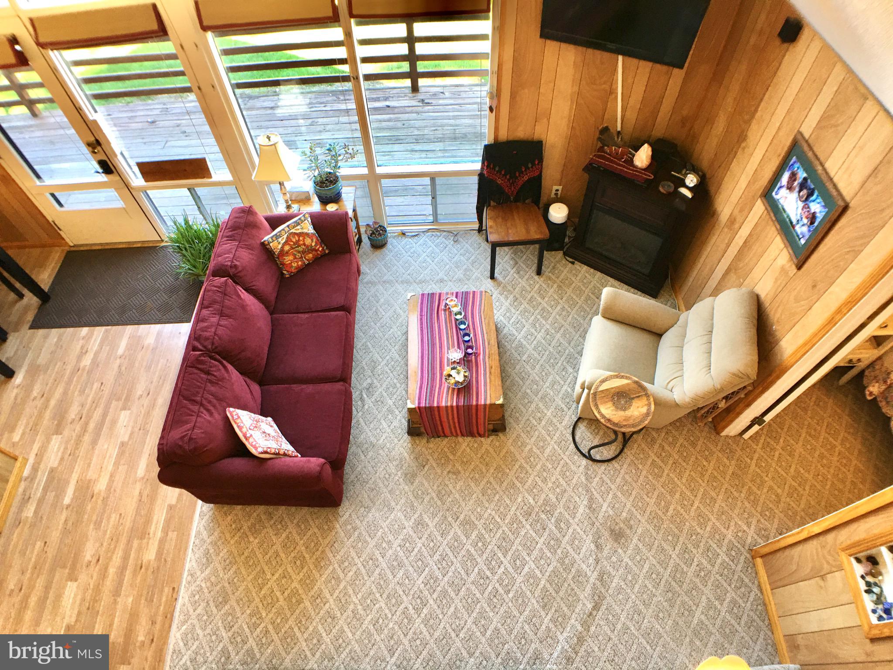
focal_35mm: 29
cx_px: 446
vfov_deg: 48.2
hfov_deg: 61.7
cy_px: 335
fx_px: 748
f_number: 2.2
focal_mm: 4.15
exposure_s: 1/30
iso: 32
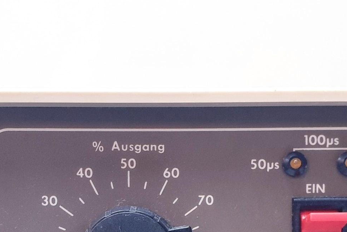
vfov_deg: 18.5
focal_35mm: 71
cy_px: 251
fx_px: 684
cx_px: 152
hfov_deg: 28.4
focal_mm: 4.3
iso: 250
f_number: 2.4
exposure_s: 1/50
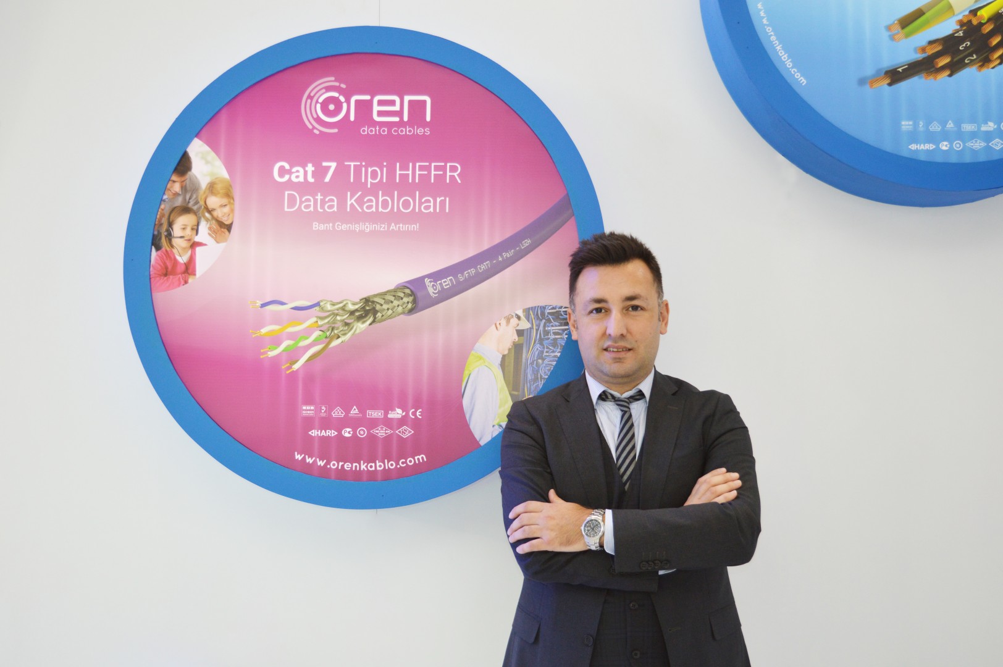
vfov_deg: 31.8
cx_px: 502
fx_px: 1169
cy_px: 334
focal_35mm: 42
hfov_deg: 46.4
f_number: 5
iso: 400
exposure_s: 1/125
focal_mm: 28
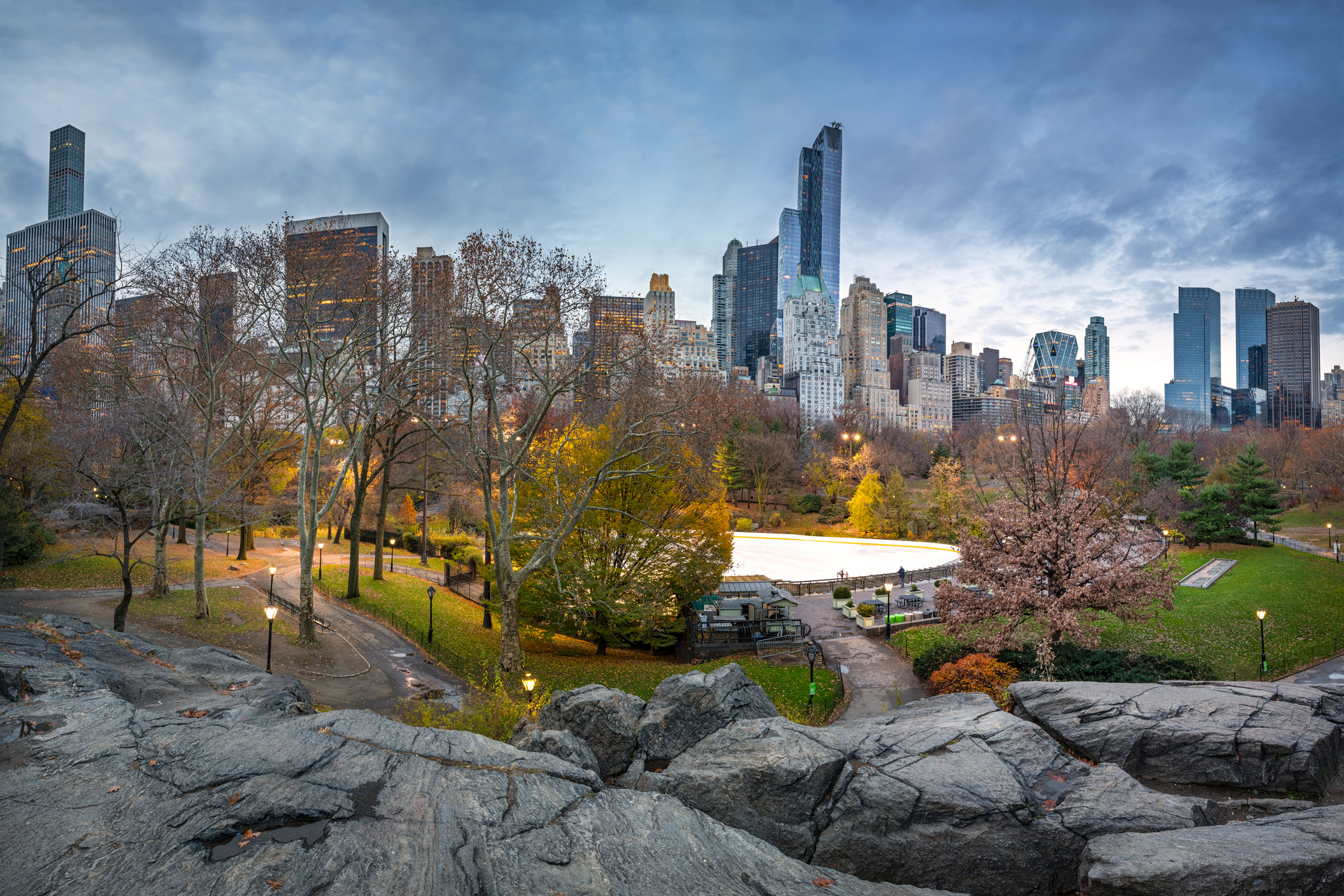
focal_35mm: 22
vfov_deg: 57.2
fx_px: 821
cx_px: 672
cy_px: 448
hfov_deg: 78.6
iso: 100
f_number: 11
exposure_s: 2
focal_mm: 22
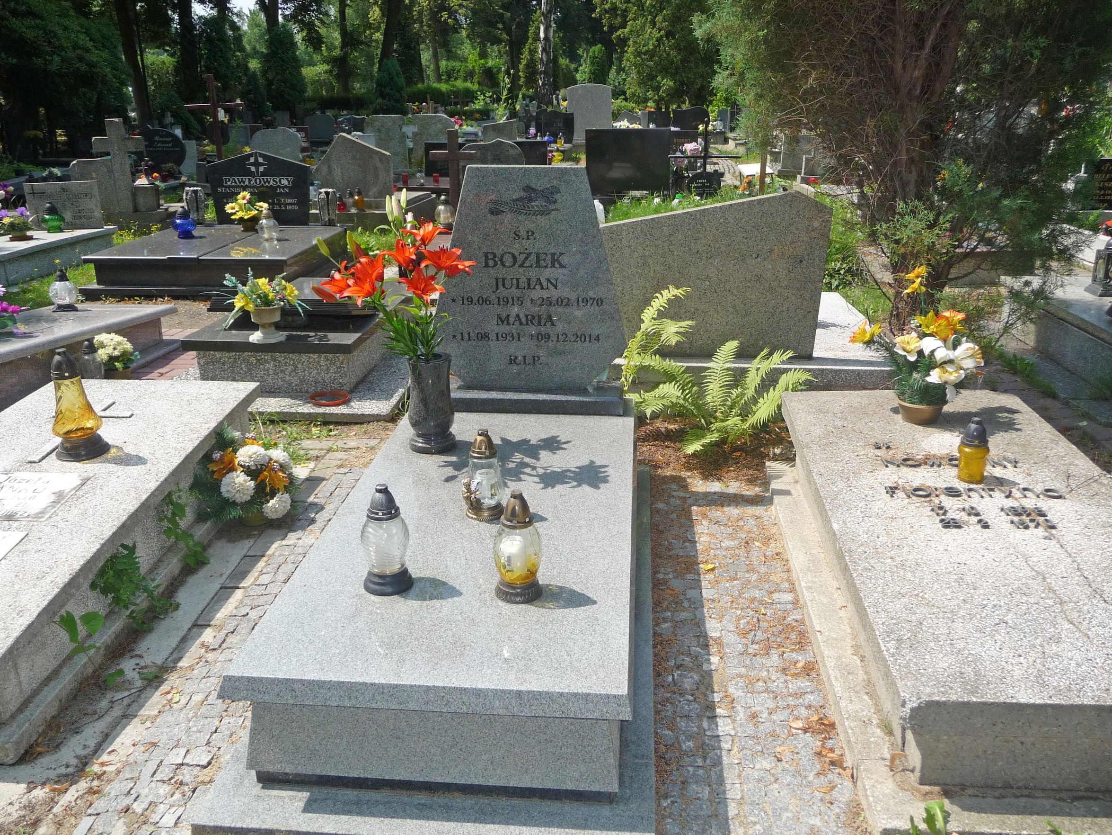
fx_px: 964
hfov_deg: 60.0
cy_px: 418
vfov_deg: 46.8
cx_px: 556
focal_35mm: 30
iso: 100
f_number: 3.4
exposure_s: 1/640
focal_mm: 5
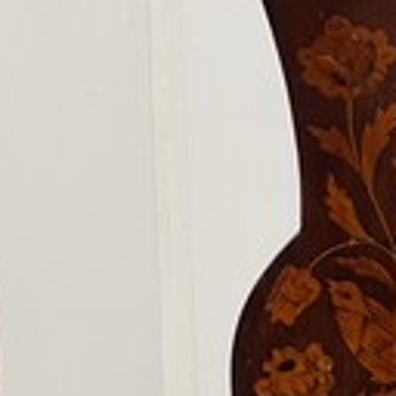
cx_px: 368
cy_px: 384
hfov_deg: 19.7
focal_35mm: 86
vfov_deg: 19.7
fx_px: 1113
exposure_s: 1/60
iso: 200
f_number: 1.8
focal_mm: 4.25
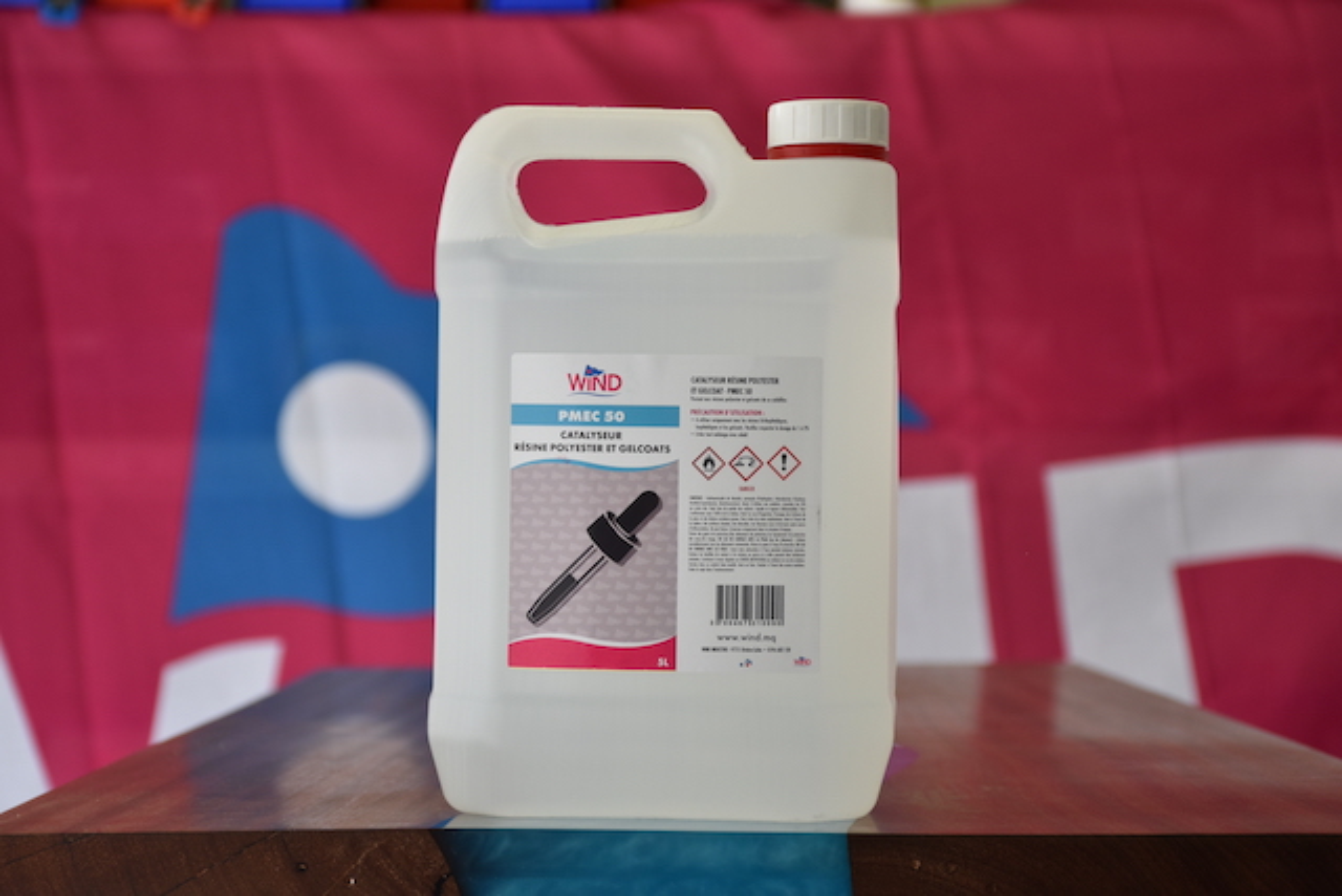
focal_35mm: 93
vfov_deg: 14.7
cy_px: 448
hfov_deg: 21.9
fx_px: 3467
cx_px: 671
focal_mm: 62
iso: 250
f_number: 5.6
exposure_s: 1/125
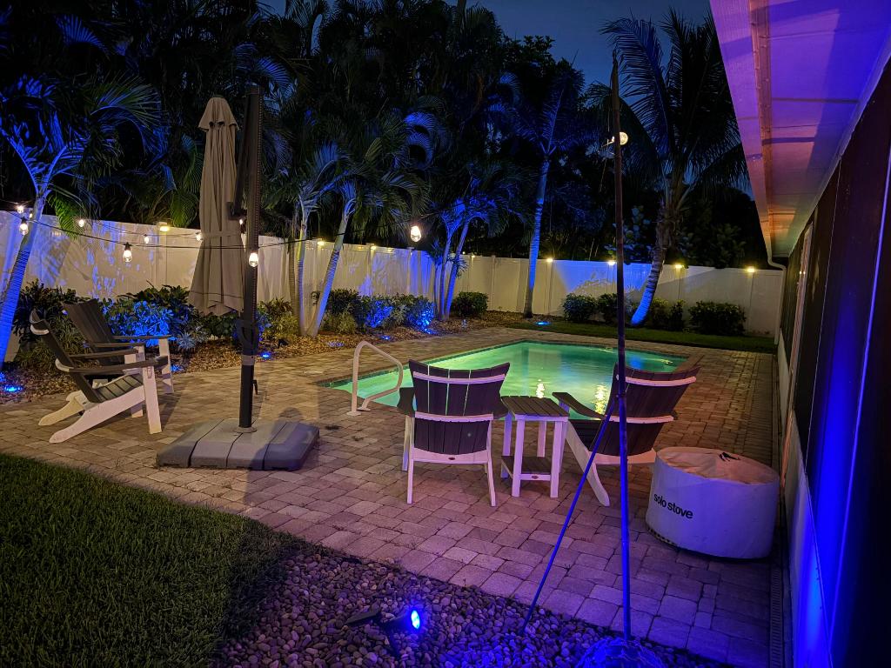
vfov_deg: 53.1
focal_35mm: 26
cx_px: 446
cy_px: 334
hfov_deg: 67.3
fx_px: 669
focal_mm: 5.96
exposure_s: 1/5
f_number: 1.6
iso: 1000
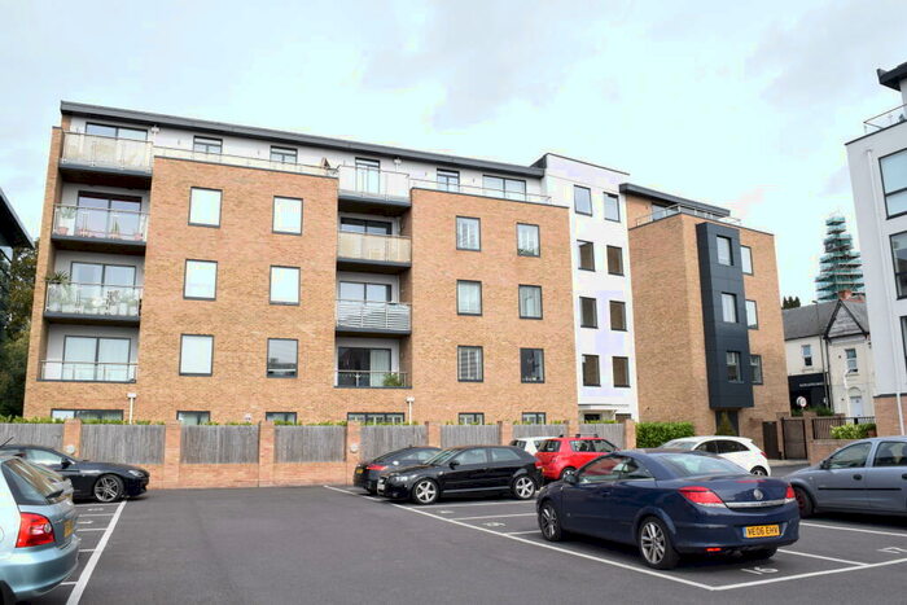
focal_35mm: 27
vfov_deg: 47.9
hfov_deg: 67.4
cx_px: 454
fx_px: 680
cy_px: 302
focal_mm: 18
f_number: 14
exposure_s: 1/200
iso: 400
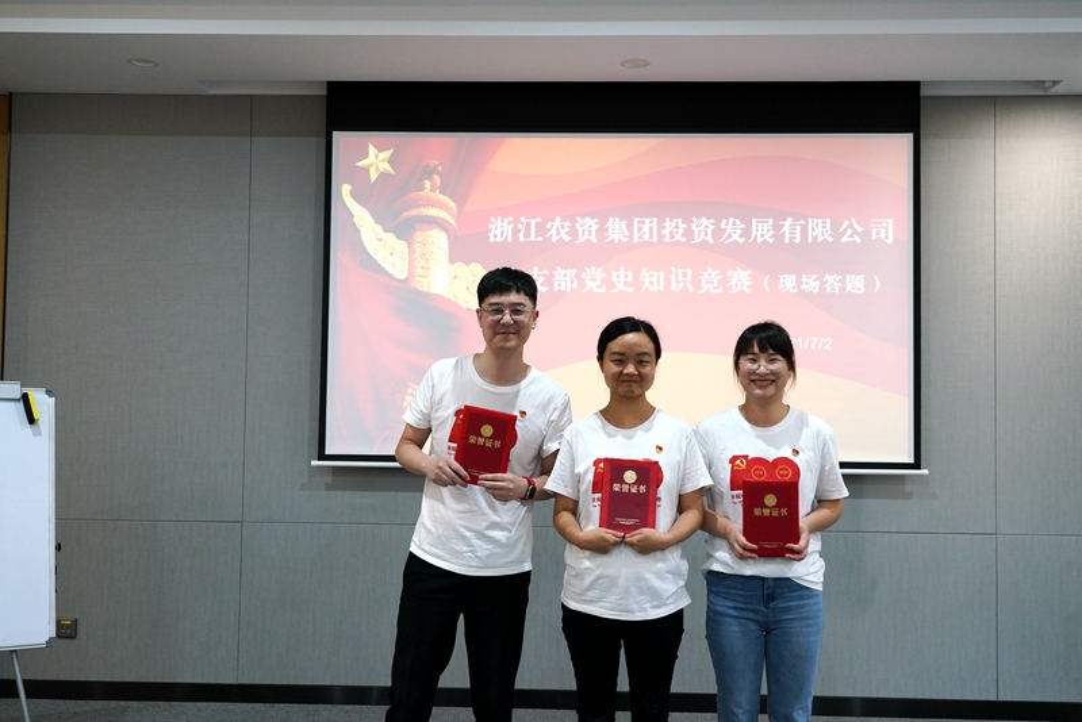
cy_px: 361
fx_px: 1052
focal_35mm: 35
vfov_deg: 37.9
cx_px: 541
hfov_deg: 54.4
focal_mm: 35
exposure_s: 1/125
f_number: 5.6
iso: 3200
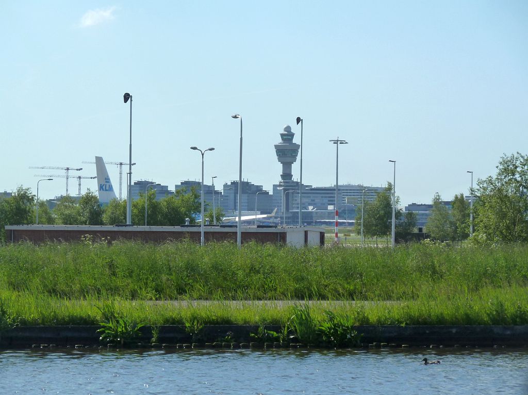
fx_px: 2408
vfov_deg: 9.4
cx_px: 264
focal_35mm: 158
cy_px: 198
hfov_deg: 12.5
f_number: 5.6
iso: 125
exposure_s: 1/500
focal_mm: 25.9
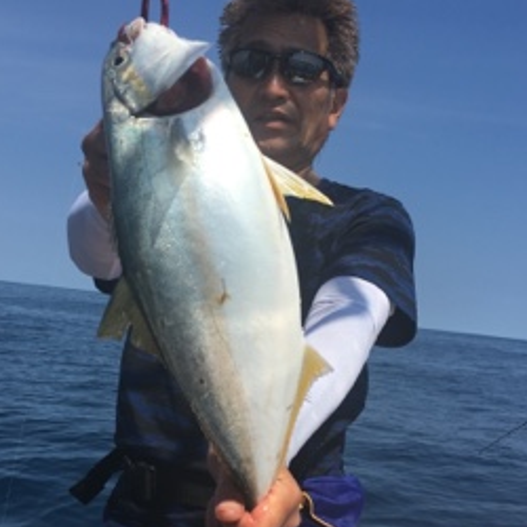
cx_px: 236
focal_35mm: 41
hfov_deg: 40.9
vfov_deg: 40.6
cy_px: 337
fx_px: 706
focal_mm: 4.15
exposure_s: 1/2404
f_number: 2.2
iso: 25
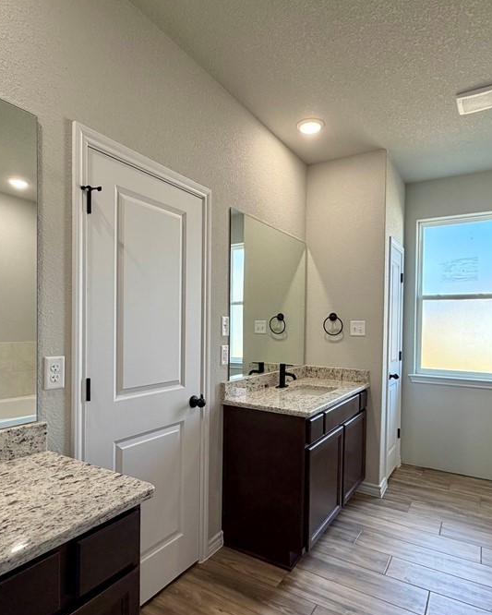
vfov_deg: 77.5
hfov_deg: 65.5
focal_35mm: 21
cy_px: 332
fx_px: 382
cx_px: 253
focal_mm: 2.22
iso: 200
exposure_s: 1/120
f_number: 2.2
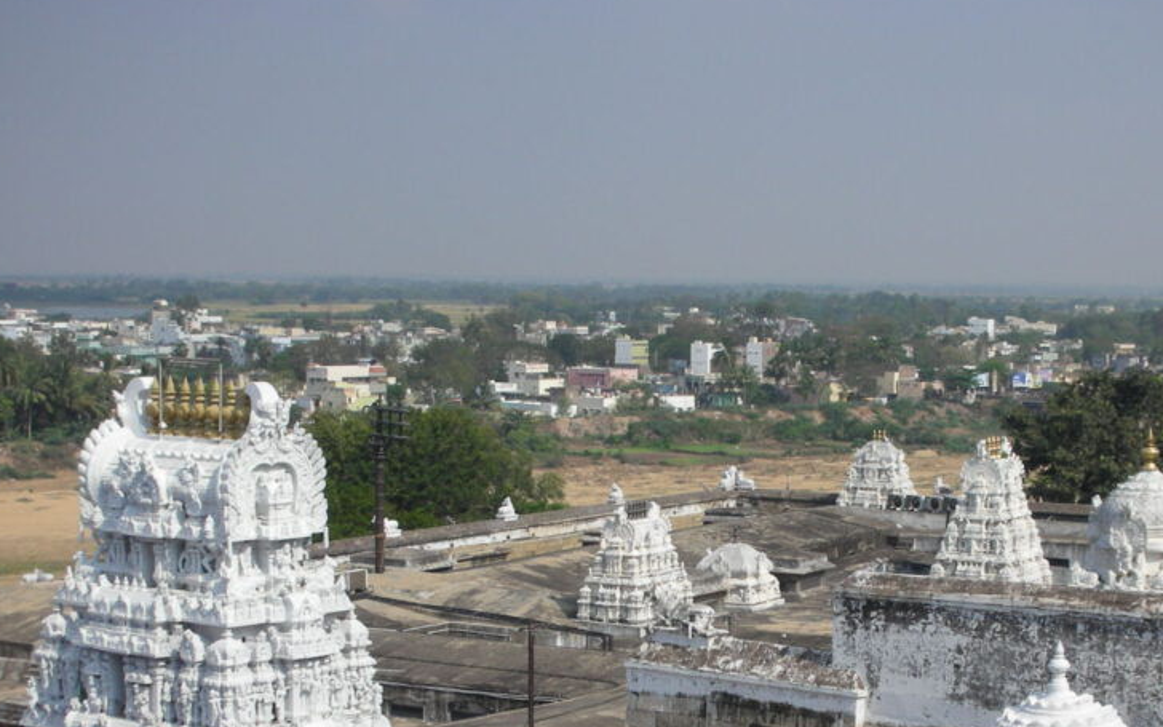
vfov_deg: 16.4
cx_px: 665
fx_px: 2504
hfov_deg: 26.1
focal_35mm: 79
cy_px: 602
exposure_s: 1/81
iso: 50
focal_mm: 8.8
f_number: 10.5
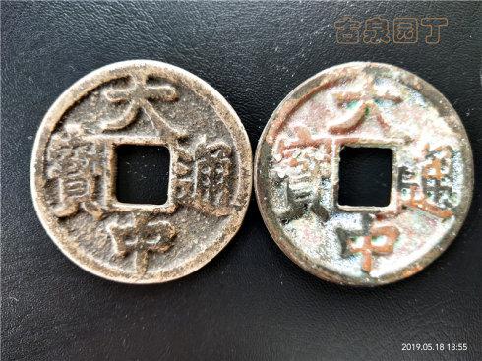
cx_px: 241
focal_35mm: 30
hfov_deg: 60.0
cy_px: 180
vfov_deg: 46.8
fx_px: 418
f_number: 1.8
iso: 93
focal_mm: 3.95
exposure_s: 1/100
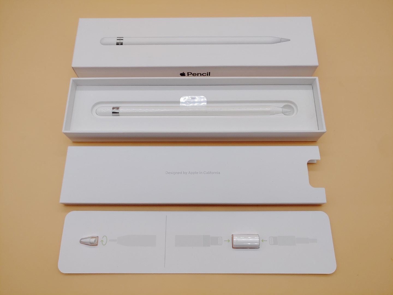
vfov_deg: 53.1
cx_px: 196
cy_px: 148
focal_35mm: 26
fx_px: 295
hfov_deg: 67.3
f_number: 1.8
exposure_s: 1/265
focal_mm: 4.36
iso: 50
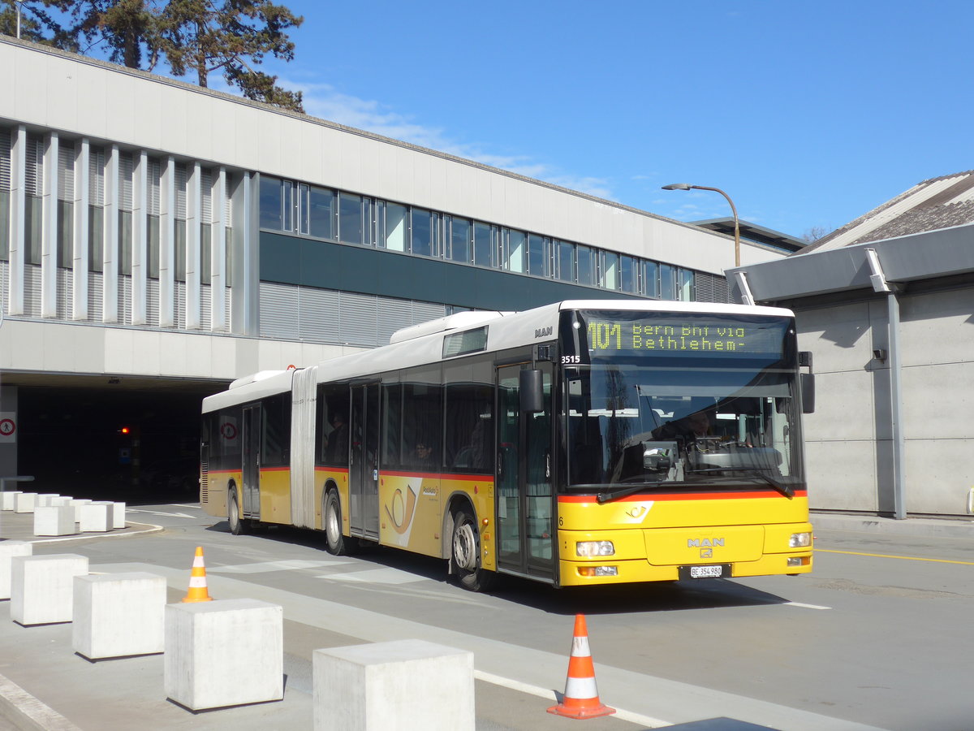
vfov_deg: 31.5
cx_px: 487
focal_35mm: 46
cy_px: 366
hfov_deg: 41.2
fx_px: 1294
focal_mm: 9.5
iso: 80
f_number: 3
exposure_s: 1/2000
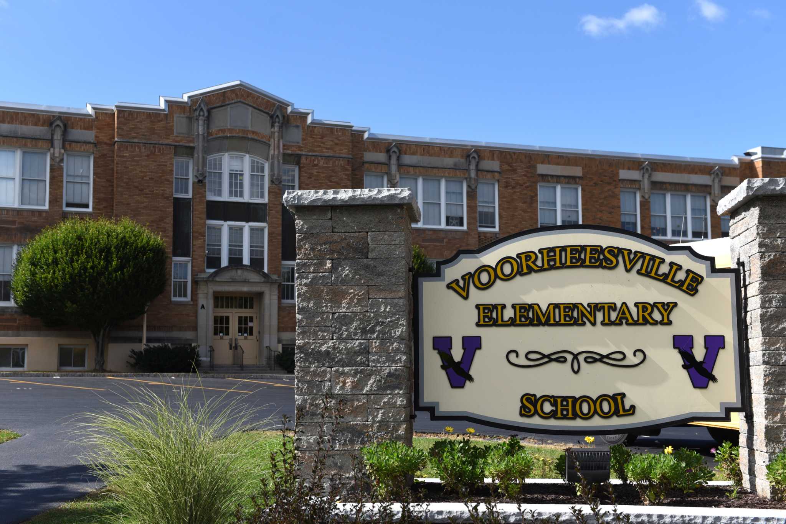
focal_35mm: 48
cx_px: 393
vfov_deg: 28.1
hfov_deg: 41.1
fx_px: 1048
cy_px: 262
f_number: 7.1
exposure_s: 1/1000
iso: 320
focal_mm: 48
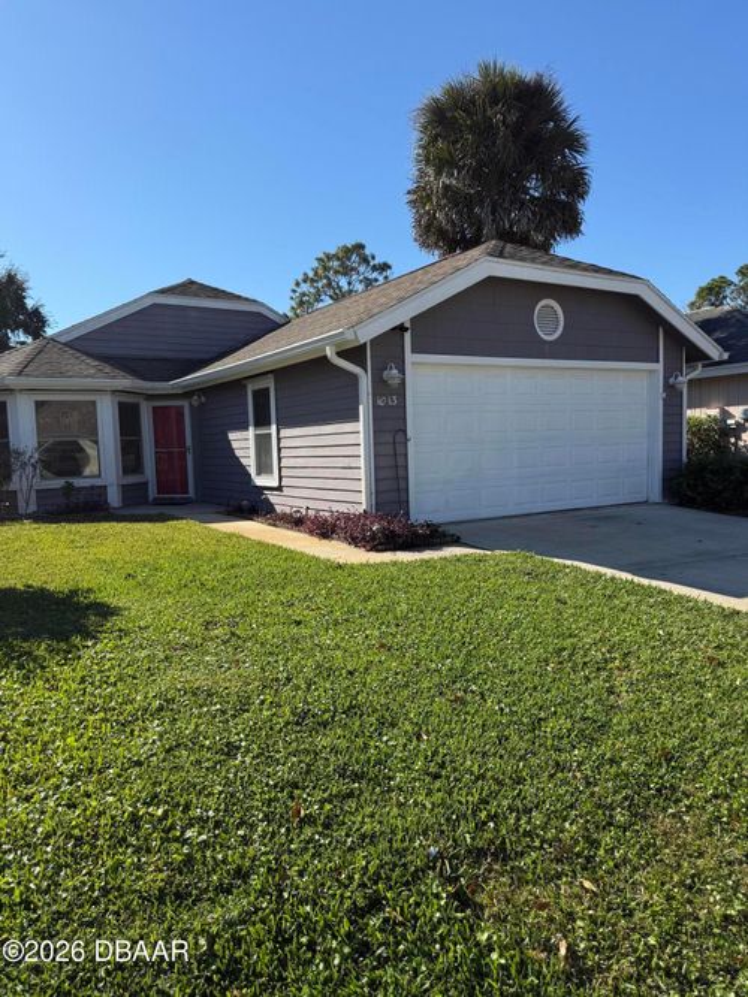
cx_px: 374
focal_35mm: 24
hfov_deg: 56.8
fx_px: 692
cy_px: 498
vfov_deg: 71.6
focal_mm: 6.76
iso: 80
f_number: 1.78
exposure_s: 1/3425
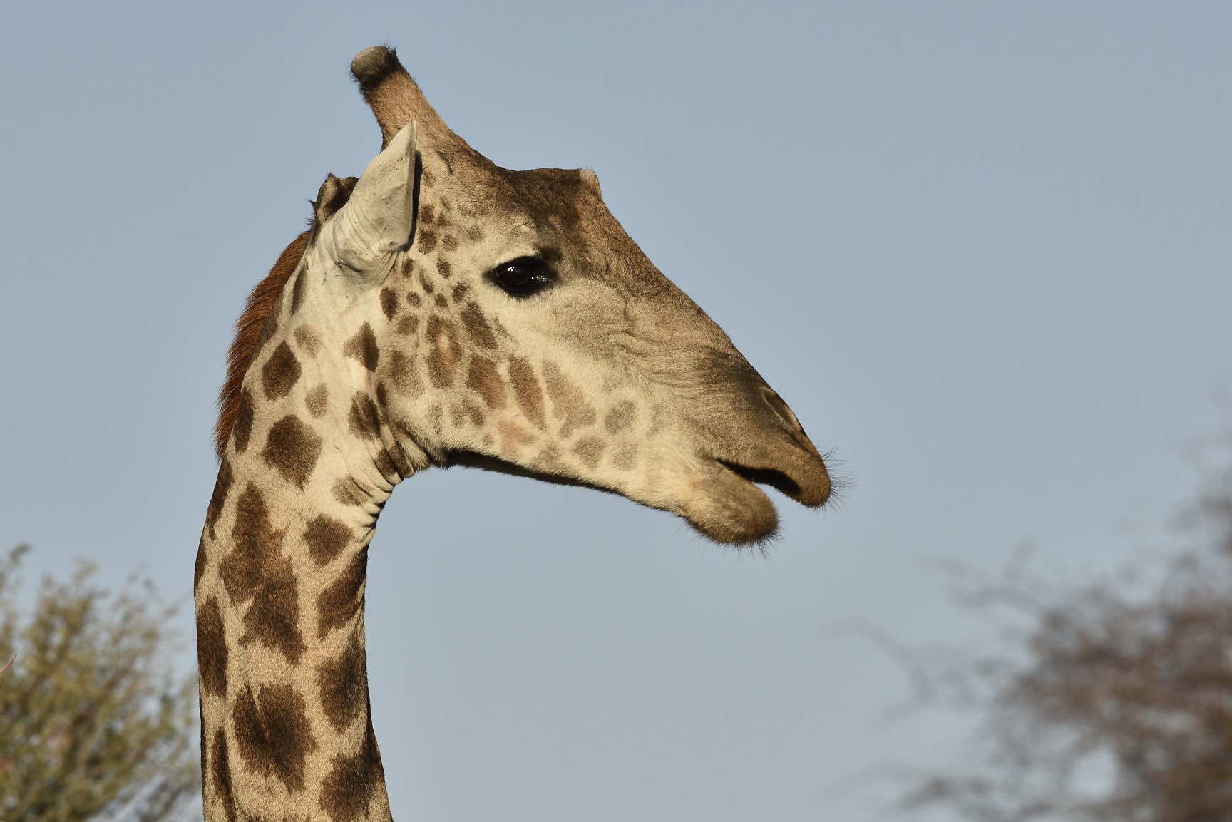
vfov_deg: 2.3
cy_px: 437
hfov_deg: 3.4
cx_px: 604
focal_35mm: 611
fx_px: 20914
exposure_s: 1/800
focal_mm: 440
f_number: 10
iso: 320
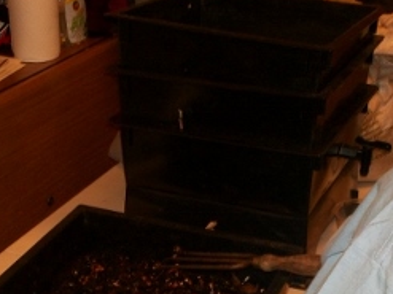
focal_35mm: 77
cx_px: 170
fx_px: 874
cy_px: 230
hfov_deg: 25.3
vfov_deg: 19.0
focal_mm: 6.3
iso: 80
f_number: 4.5
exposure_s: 1/30
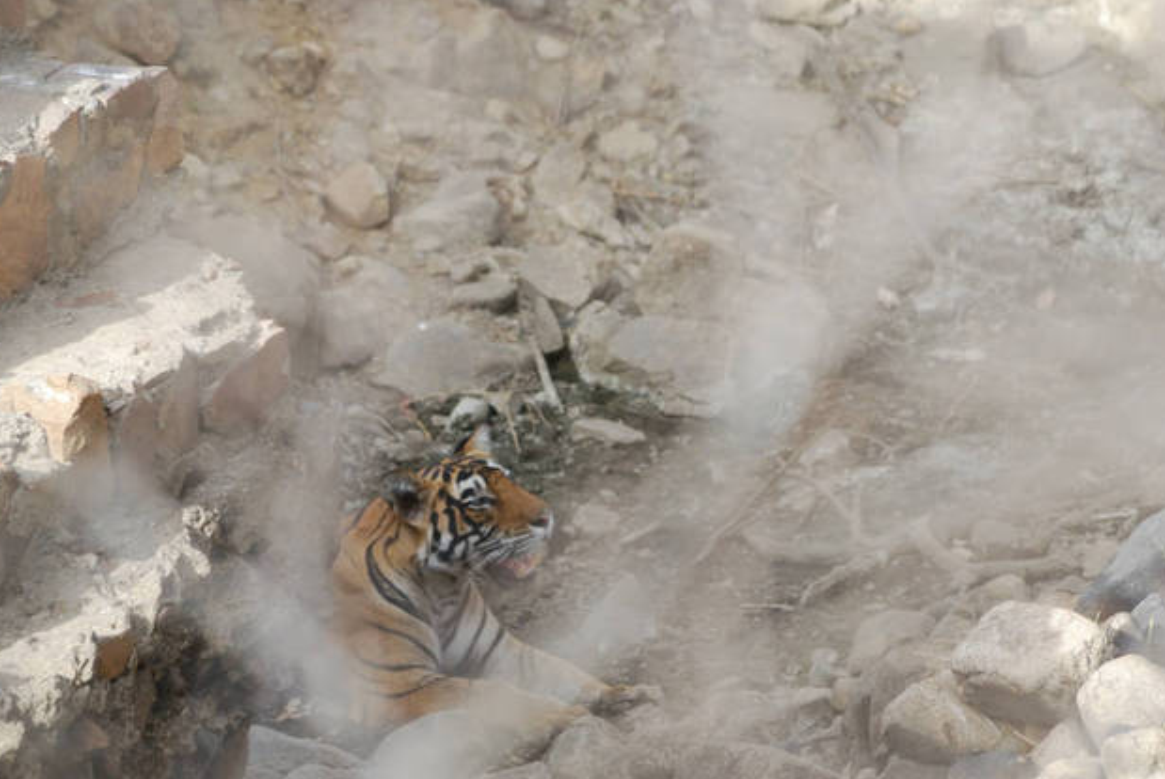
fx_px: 21961
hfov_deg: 3.0
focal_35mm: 678
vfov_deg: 2.0
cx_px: 525
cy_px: 421
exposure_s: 1/400
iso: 500
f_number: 5.6
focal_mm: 400
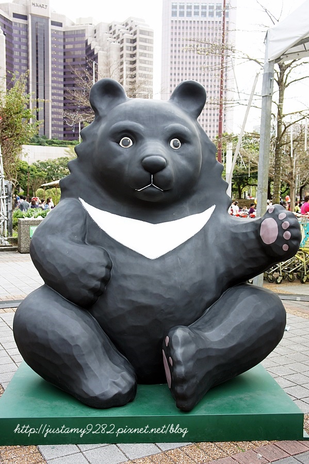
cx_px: 154
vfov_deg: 53.2
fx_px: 464
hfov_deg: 36.8
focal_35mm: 36
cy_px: 232
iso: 200
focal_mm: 24
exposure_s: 1/80
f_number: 4
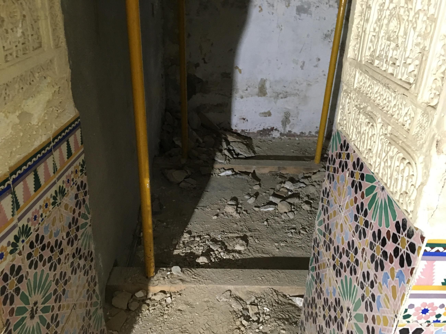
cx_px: 223
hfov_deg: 61.7
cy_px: 167
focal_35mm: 29
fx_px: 374
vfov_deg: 48.2
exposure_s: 1/25
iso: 200
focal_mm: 4.15
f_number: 2.2
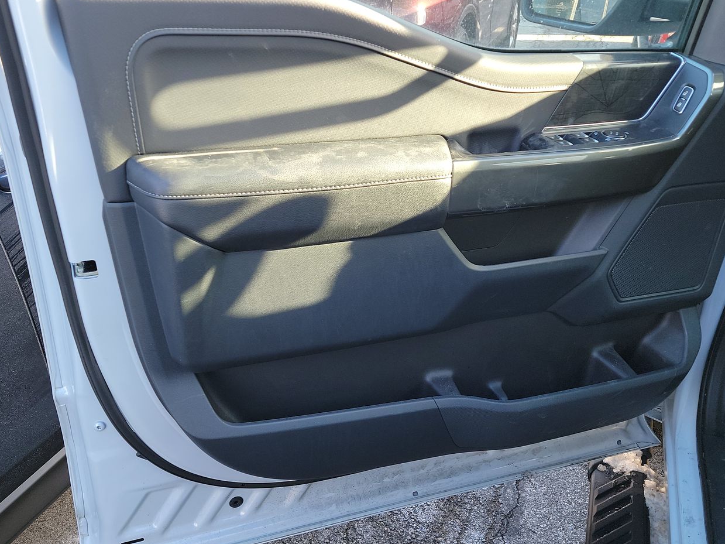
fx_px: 649
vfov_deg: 45.4
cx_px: 351
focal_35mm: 31
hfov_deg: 58.3
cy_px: 301
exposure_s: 1/59
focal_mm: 6.7
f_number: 1.8
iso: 70
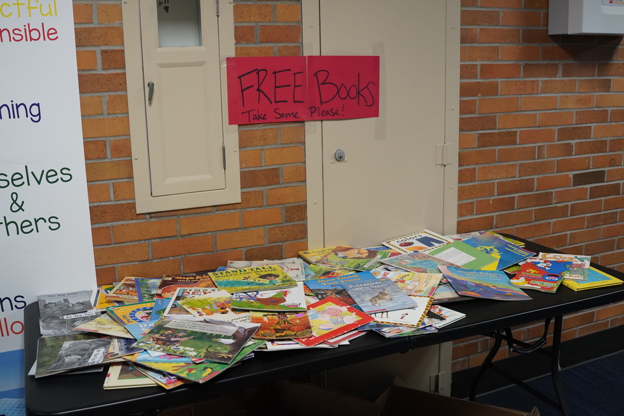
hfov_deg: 53.1
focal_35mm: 36
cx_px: 312
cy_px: 208
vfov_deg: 36.9
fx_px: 624
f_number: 2.8
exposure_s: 1/160
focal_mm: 24
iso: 1600
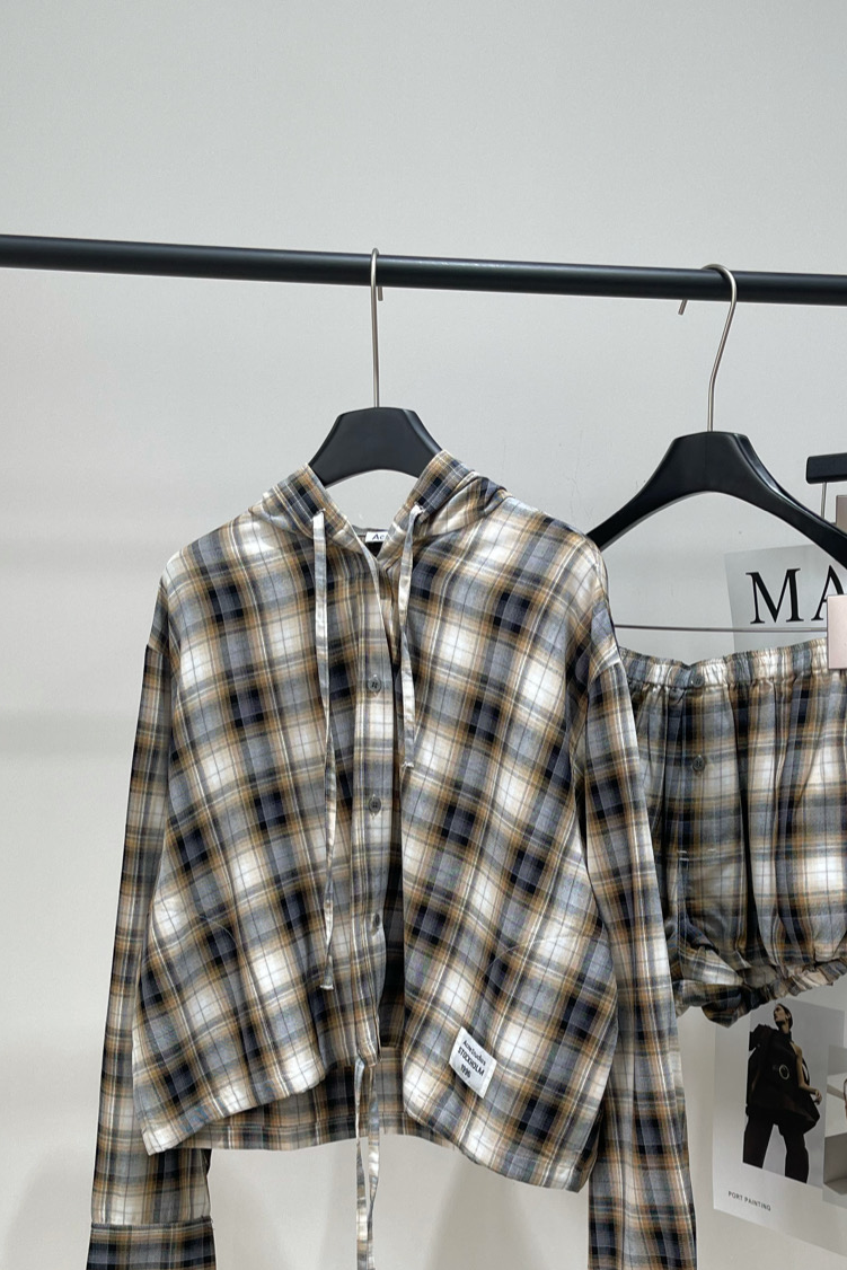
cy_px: 872
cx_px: 504
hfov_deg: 32.6
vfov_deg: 46.5
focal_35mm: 41
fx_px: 1446
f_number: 1.6
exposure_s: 1/121
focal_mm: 5.1
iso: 50
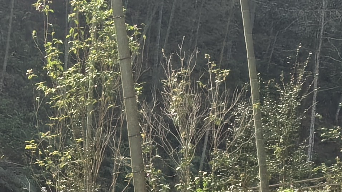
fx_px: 2322
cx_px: -29
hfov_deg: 8.4
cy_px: 360
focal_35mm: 256
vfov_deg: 4.7
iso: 50
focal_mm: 6.98
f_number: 4
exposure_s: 1/100
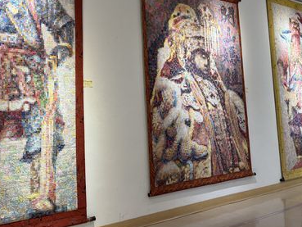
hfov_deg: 47.3
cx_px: 108
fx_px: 340
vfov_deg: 36.5
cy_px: 75
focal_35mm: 39
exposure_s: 1/120
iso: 125
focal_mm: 6.76
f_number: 1.78
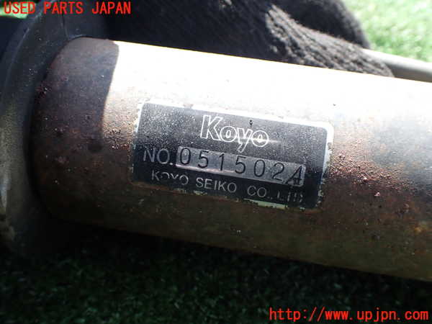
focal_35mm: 30
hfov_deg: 60.0
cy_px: 162
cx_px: 216
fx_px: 374
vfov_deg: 46.8
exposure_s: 1/160
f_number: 3.2
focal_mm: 5.4
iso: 100
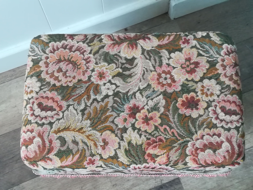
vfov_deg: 29.1
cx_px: 126
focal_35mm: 50
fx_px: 365
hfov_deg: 38.2
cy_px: 95
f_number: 2.2
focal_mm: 3.83
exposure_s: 1/33.3
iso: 320
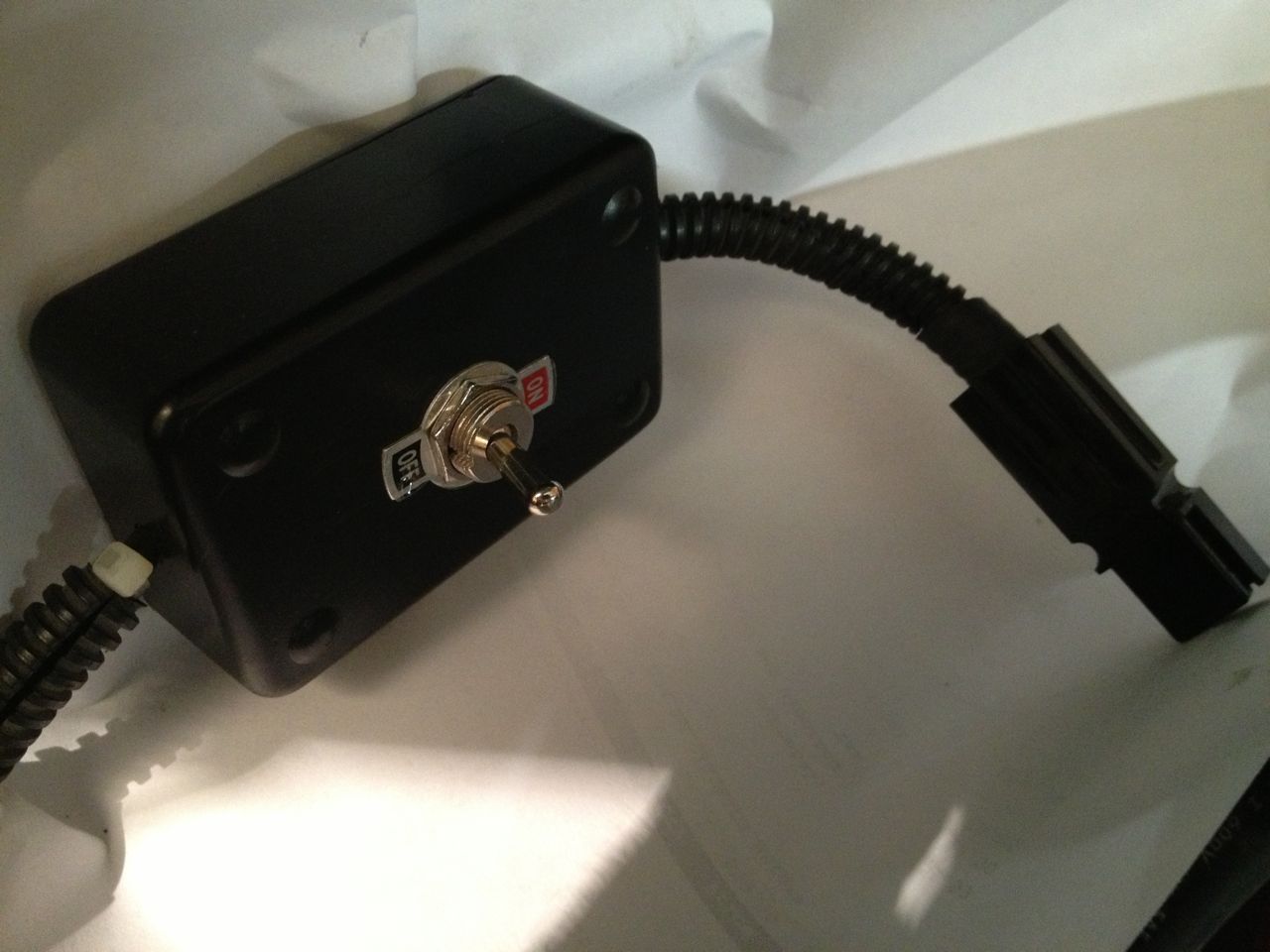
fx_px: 1284
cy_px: 476
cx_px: 635
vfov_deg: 40.7
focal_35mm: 35
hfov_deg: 52.6
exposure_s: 1/20
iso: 400
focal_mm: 4.28
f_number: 2.4
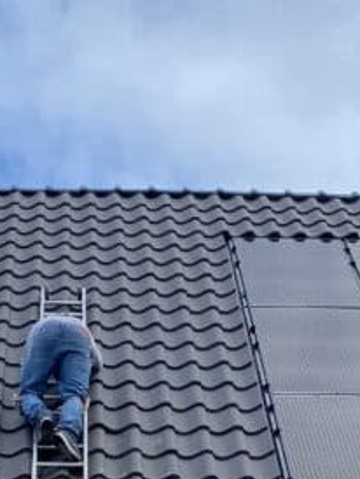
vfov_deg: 17.5
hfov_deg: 15.3
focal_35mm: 97
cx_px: 173
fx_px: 1343
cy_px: 783
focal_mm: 4.25
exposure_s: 1/1218
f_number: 1.8
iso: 32
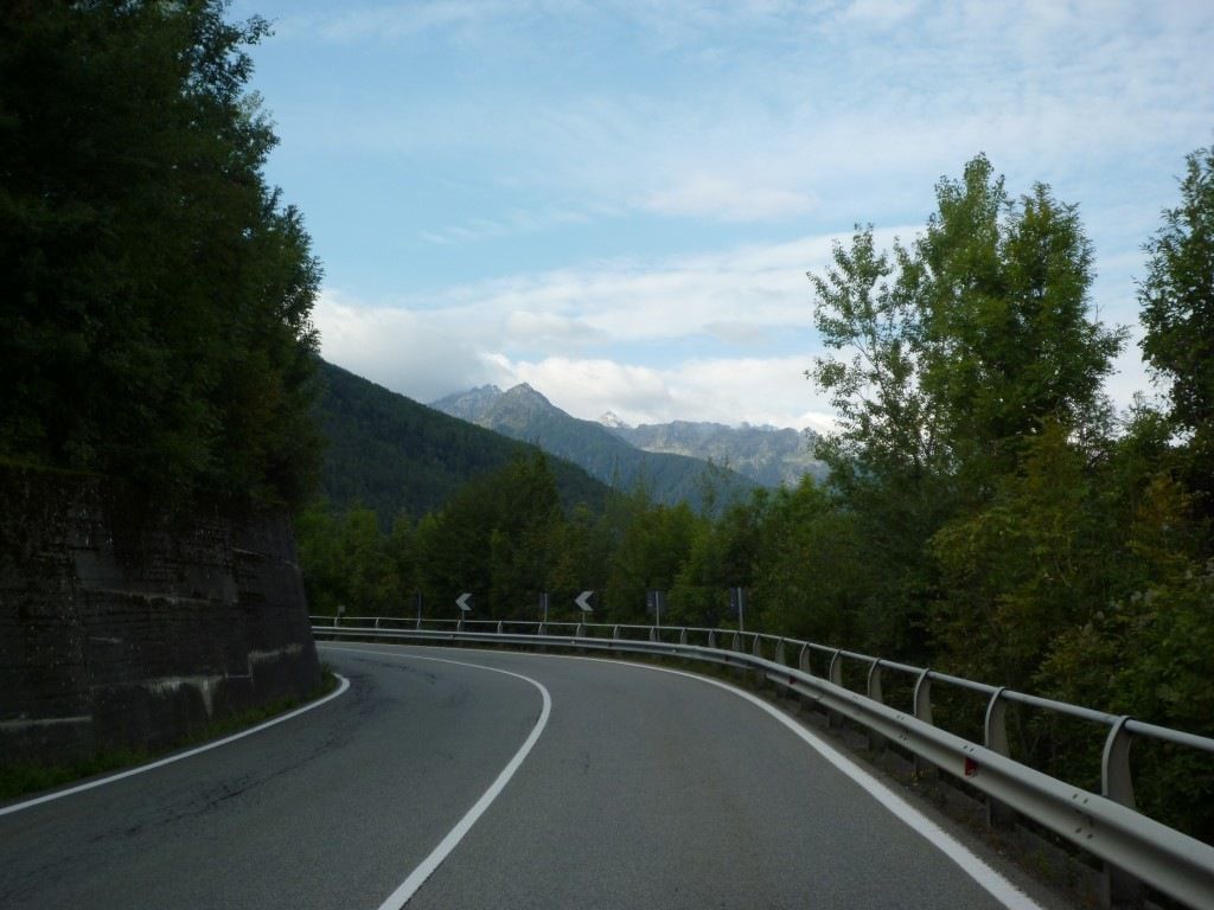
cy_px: 455
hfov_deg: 40.4
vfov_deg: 30.9
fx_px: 1648
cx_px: 607
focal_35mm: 47
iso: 80
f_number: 4.3
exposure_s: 1/320
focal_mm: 8.3
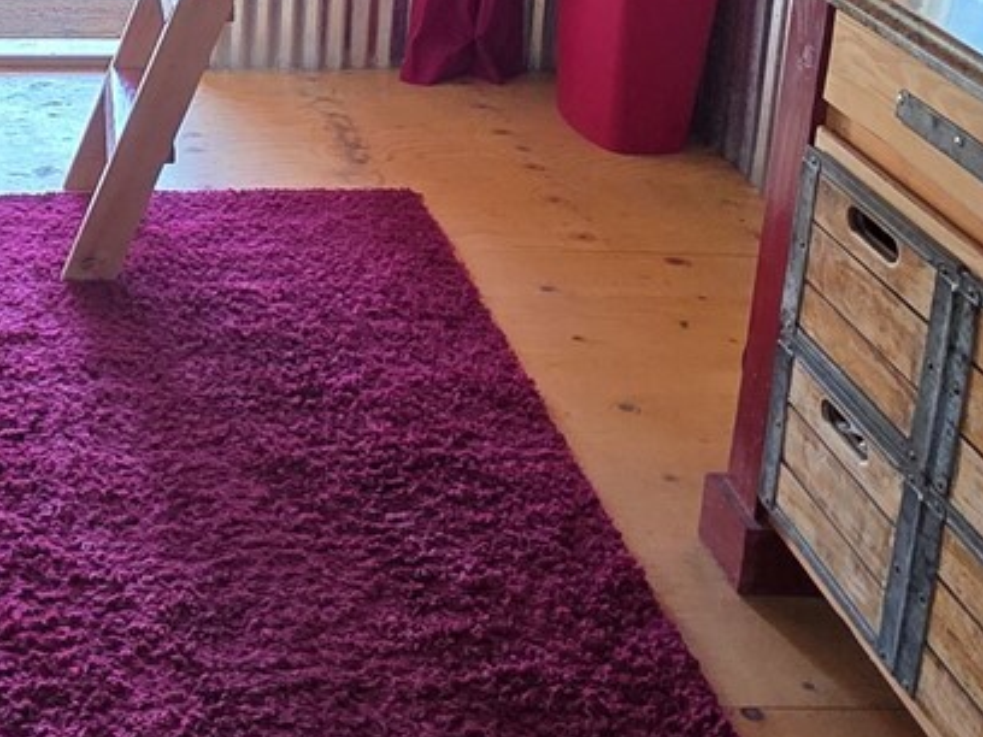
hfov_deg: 34.5
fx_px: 1448
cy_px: -185
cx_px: 24
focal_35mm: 51
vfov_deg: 25.2
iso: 320
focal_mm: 2.2
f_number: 1.9
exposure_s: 1/120
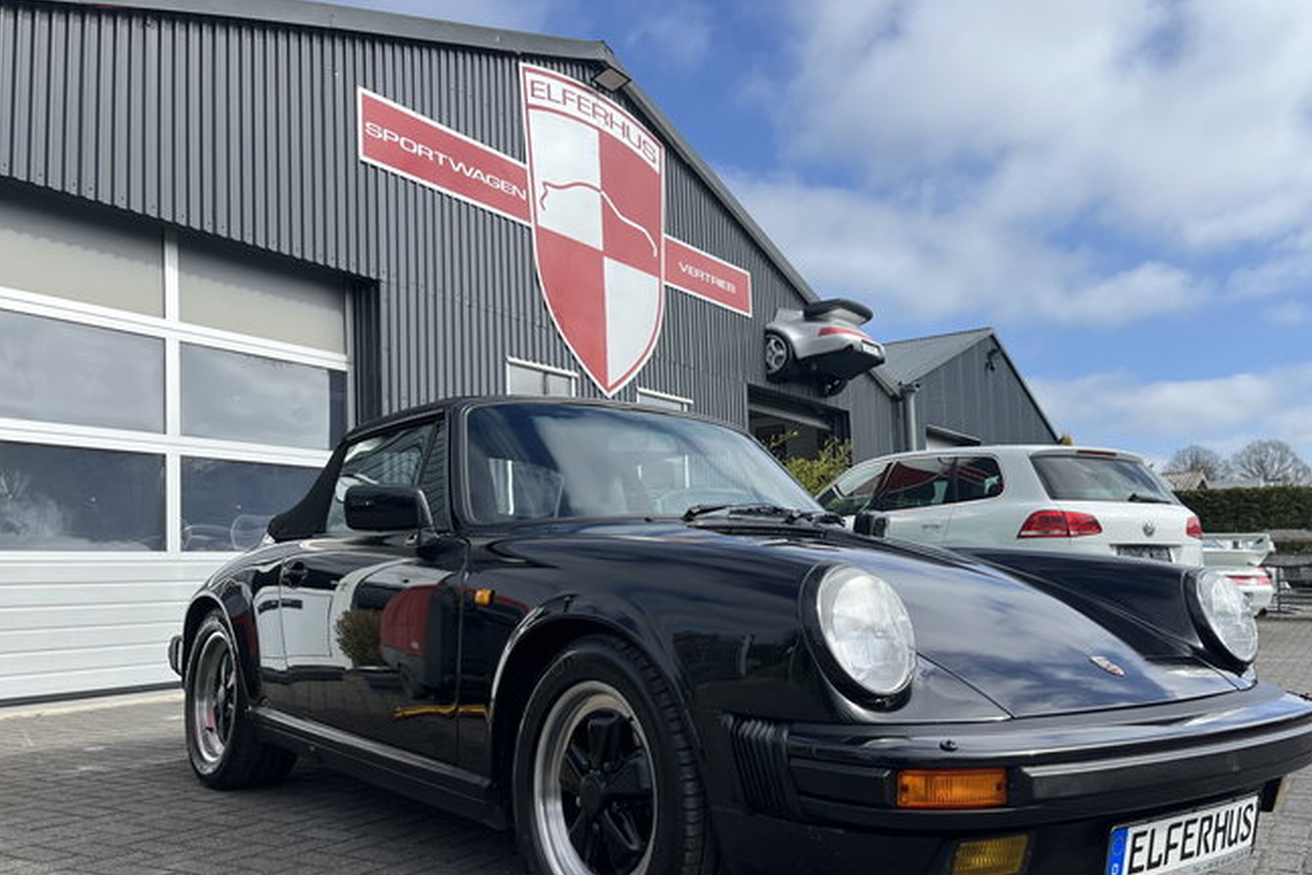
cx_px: 774
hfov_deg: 58.3
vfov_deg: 41.1
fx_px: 1166
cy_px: 483
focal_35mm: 32
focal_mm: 5.1
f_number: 1.6
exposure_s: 1/3745
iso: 50
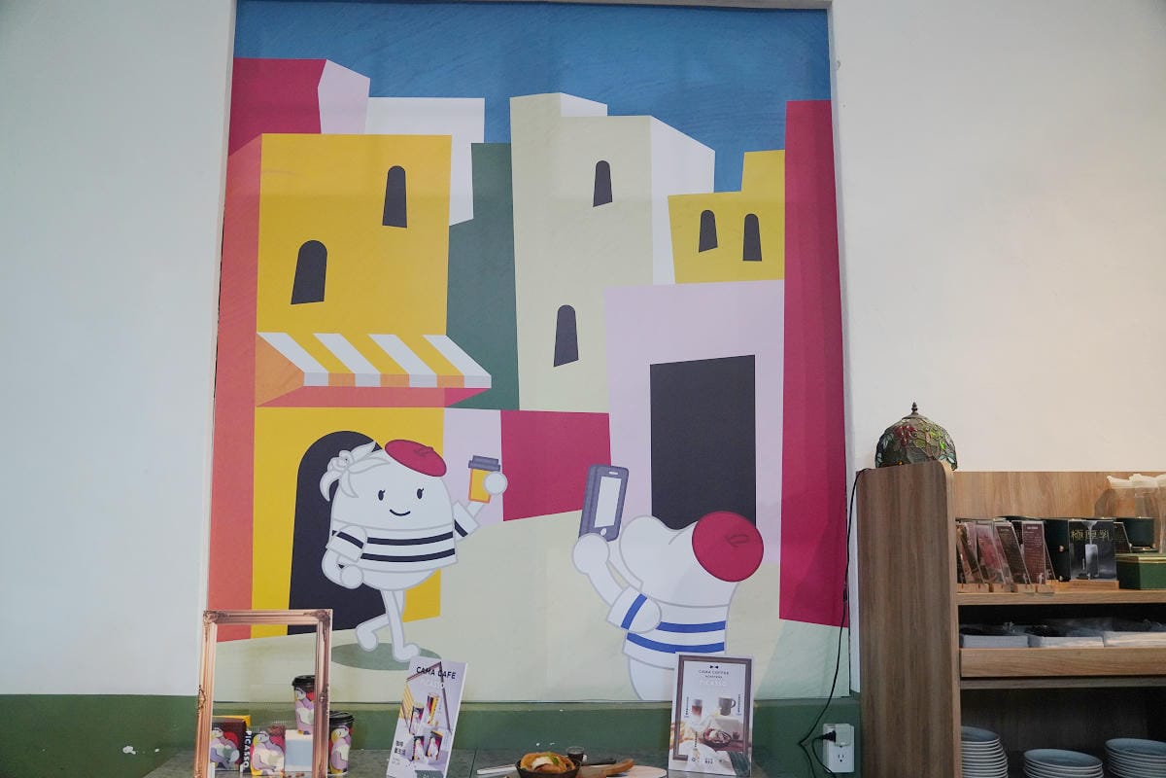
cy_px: 389
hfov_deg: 65.5
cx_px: 583
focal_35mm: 28
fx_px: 907
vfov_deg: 46.4
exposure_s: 1/160
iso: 4000
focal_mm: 28
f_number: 2.8
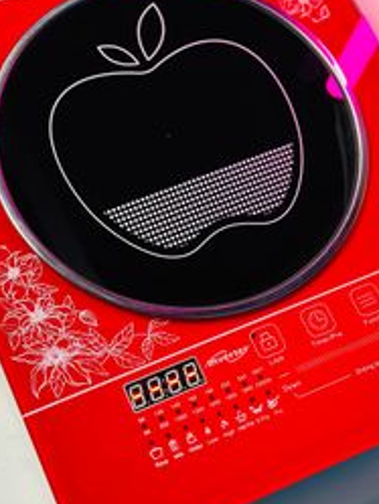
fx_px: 1123
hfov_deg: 19.2
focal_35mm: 77
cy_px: 219
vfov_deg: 25.3
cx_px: 197
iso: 320
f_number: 1.78
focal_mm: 6.86
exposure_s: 1/53
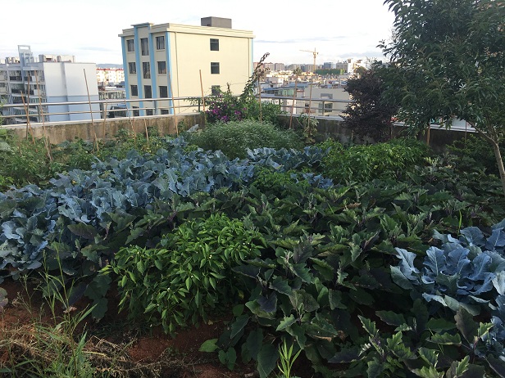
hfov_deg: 61.7
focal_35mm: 29
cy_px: 189
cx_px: 252
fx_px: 423
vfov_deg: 48.2
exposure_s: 1/318
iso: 25
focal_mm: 4.15
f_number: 2.2
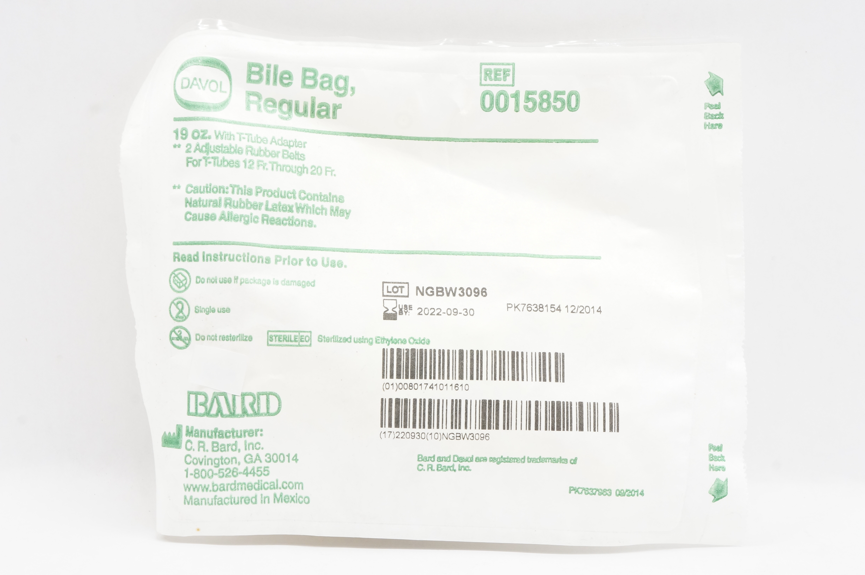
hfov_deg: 24.6
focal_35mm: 82
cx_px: 432
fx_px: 1980
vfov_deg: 16.5
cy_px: 288
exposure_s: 1/20
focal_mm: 55
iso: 800
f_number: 13
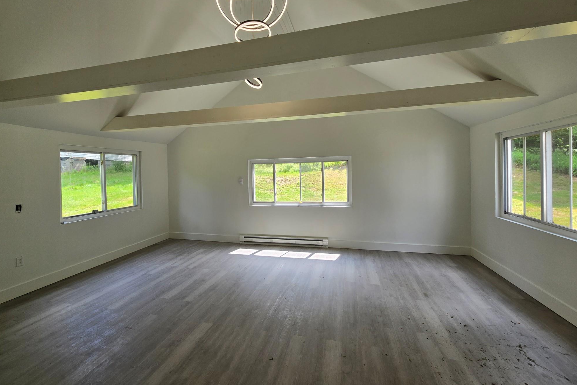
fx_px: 224
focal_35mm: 14
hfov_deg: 104.2
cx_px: 282
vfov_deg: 81.1
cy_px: 180
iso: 50
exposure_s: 1/225
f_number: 2.2
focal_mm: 2.2
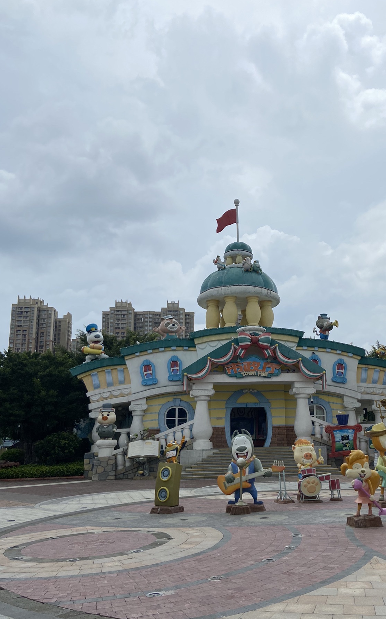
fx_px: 522
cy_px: 333
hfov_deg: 40.1
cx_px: 254
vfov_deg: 61.2
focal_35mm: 31
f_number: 1.8
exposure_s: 1/7692
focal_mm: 4.25
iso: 32
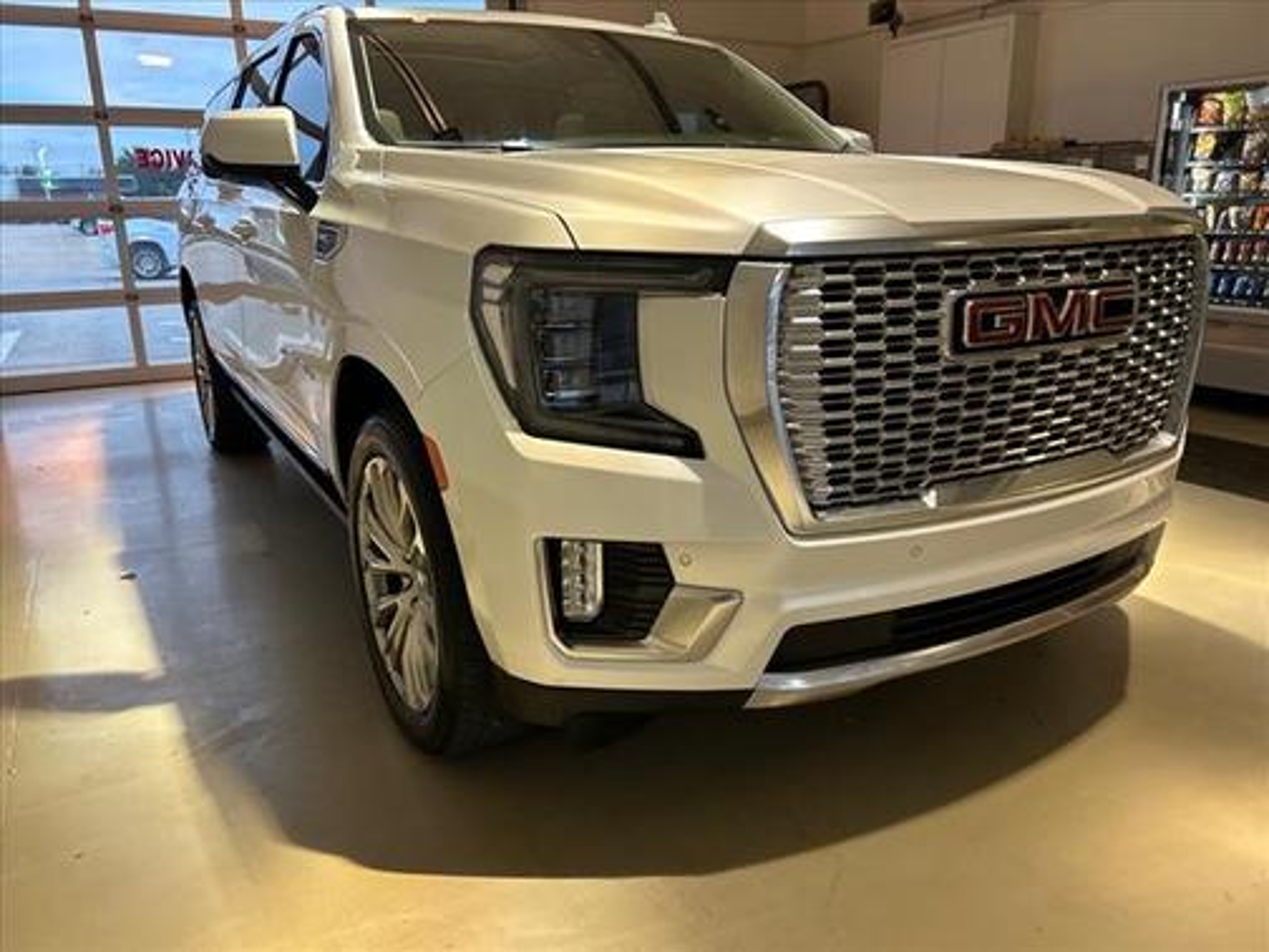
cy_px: 476
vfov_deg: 53.1
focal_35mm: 26
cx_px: 634
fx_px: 953
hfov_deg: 67.3
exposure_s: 1/58
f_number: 1.5
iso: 125
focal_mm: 5.7
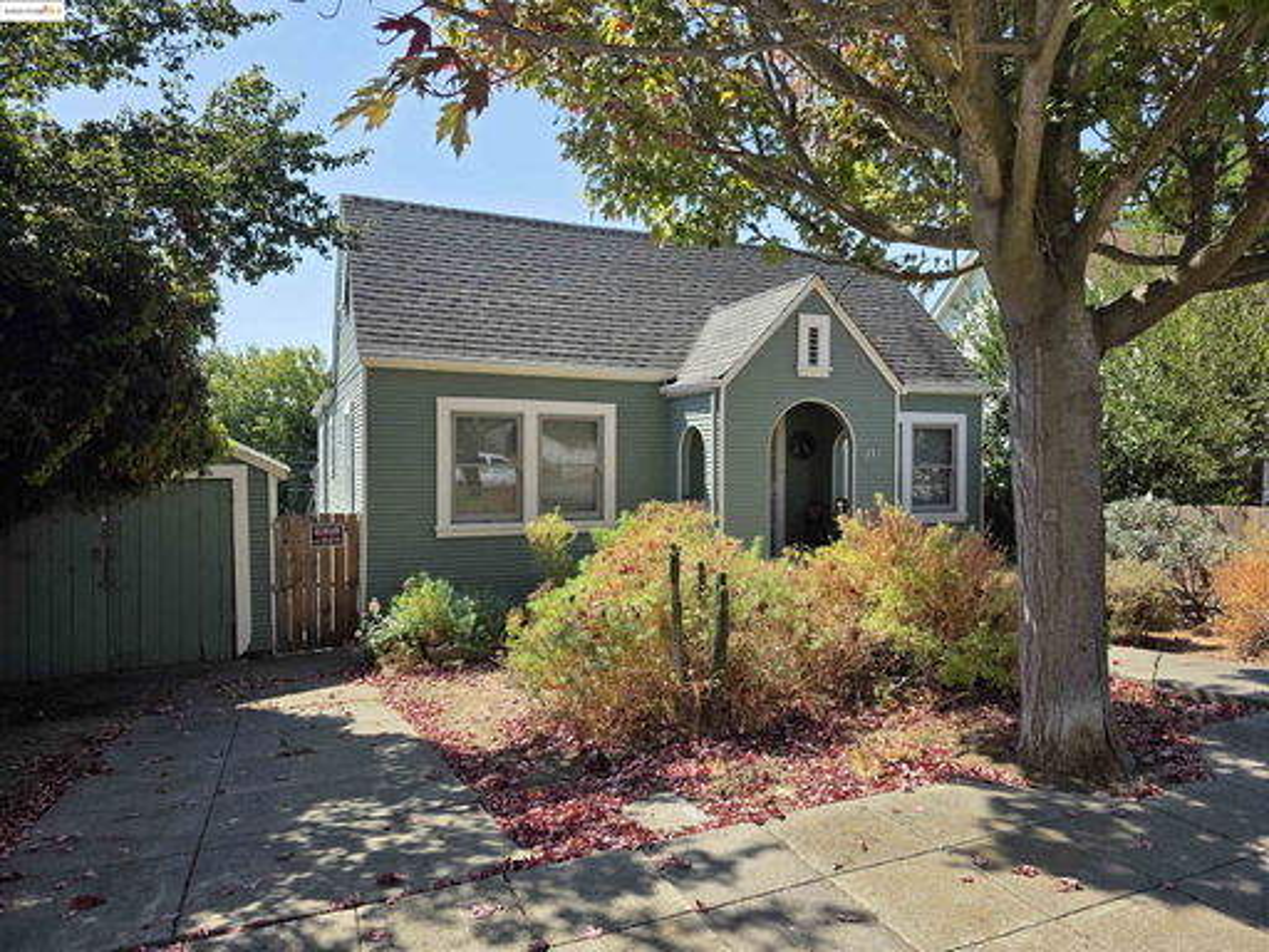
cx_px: 634
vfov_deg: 58.9
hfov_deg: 73.9
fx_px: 843
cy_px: 476
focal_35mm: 23
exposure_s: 1/4650
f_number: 1.7
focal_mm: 6.3
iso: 80
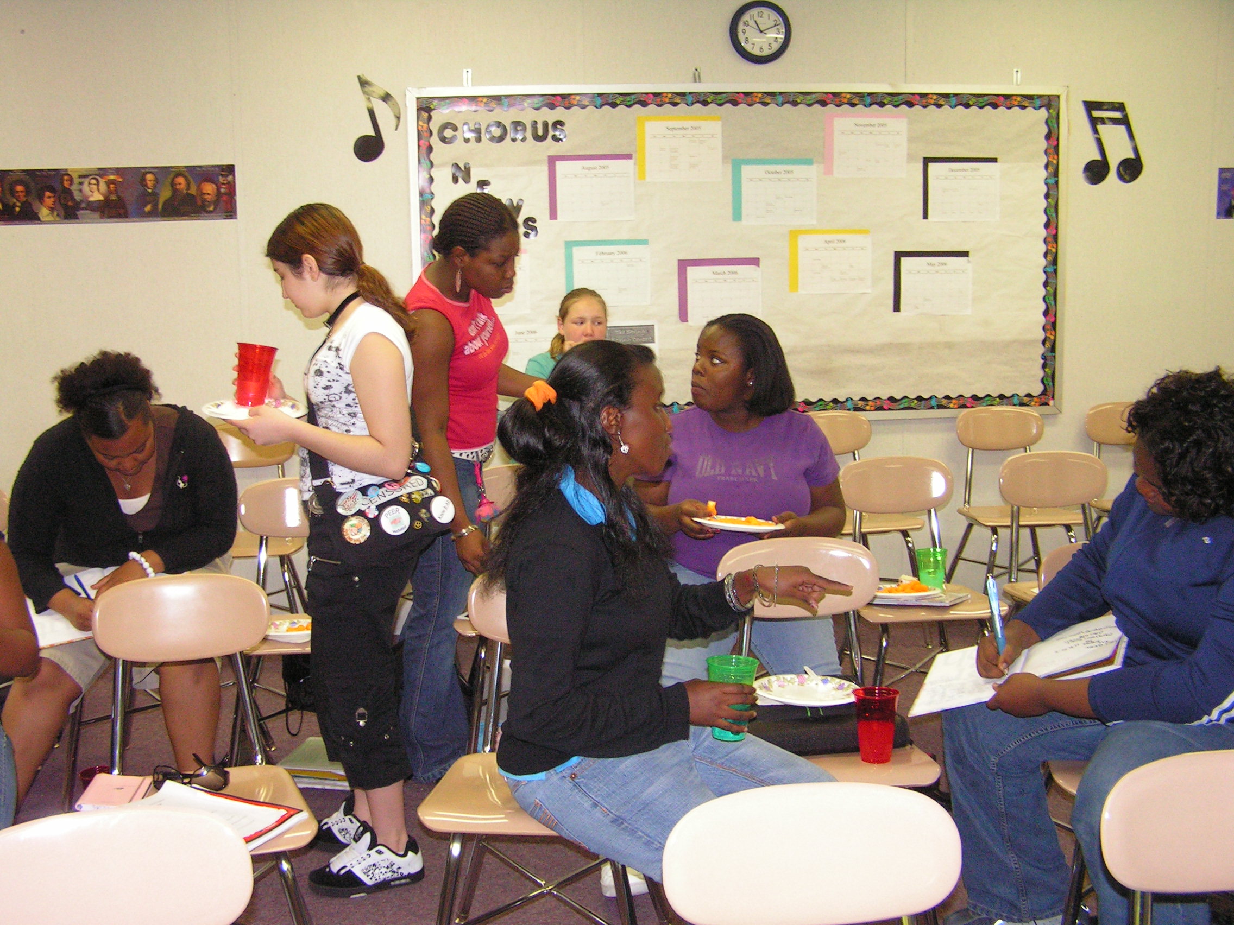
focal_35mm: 38
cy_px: 462
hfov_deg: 49.0
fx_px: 1355
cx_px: 617
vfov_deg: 37.7
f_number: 2.8
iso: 200
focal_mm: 6.3
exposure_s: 1/40
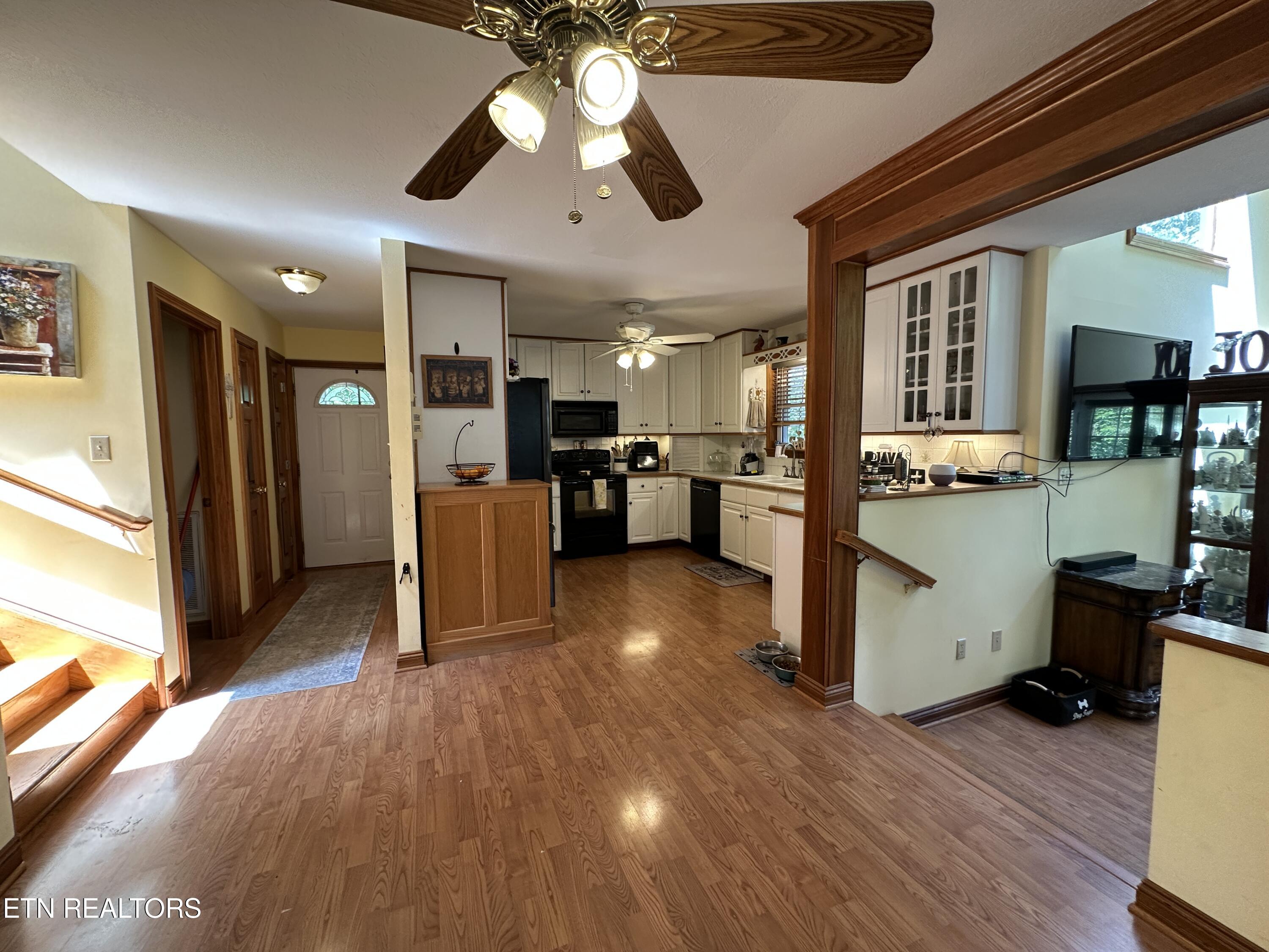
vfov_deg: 85.7
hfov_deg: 102.1
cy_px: 476
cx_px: 634
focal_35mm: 14
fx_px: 513
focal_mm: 2.22
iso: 160
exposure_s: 1/60
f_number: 2.2
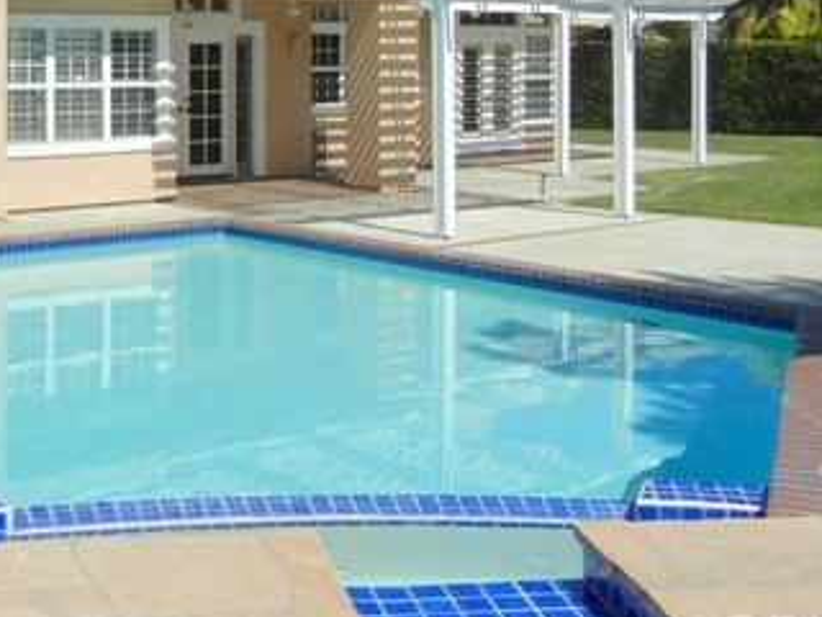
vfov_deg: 23.7
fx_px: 1425
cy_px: 59
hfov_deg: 31.8
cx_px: 234
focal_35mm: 60
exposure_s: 1/767
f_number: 7
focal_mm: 5.4
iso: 160
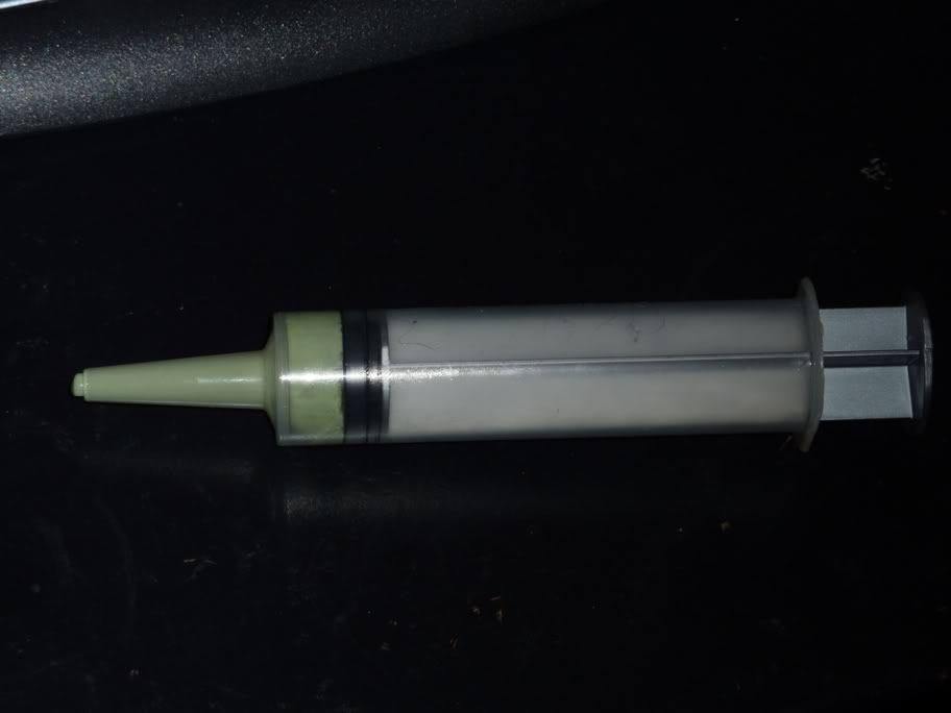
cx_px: 476
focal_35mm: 111
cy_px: 356
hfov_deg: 17.7
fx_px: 3049
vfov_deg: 13.3
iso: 100
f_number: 4.4
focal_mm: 18.2
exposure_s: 1/40
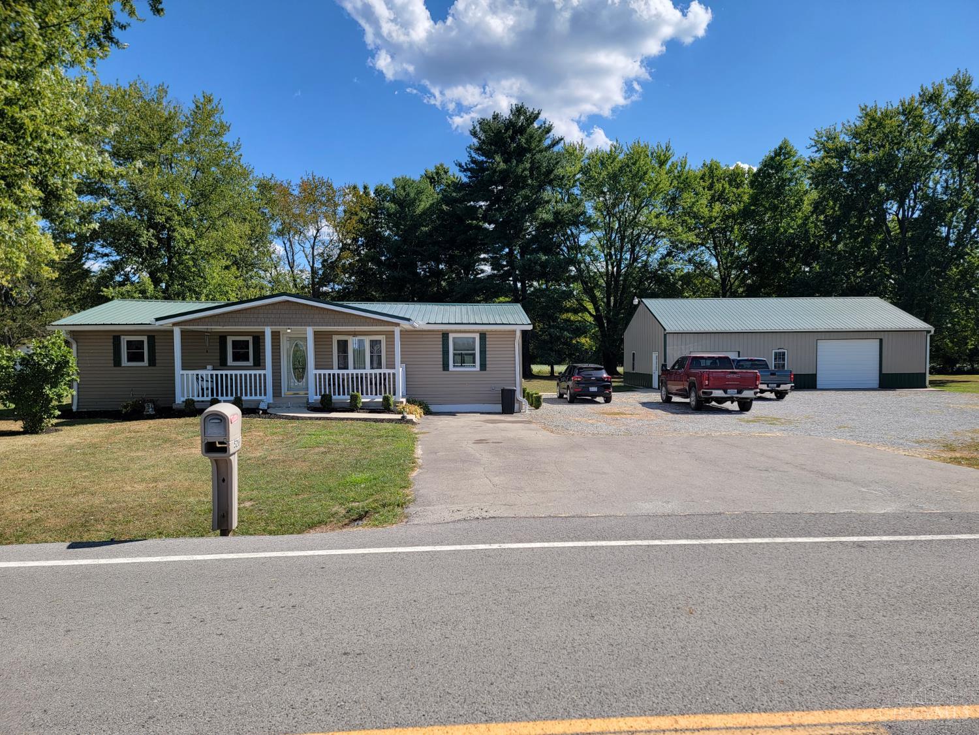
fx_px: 679
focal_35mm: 24
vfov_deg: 56.8
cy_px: 368
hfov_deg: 71.6
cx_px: 490
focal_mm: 6.7
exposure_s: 1/750
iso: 16
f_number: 1.8
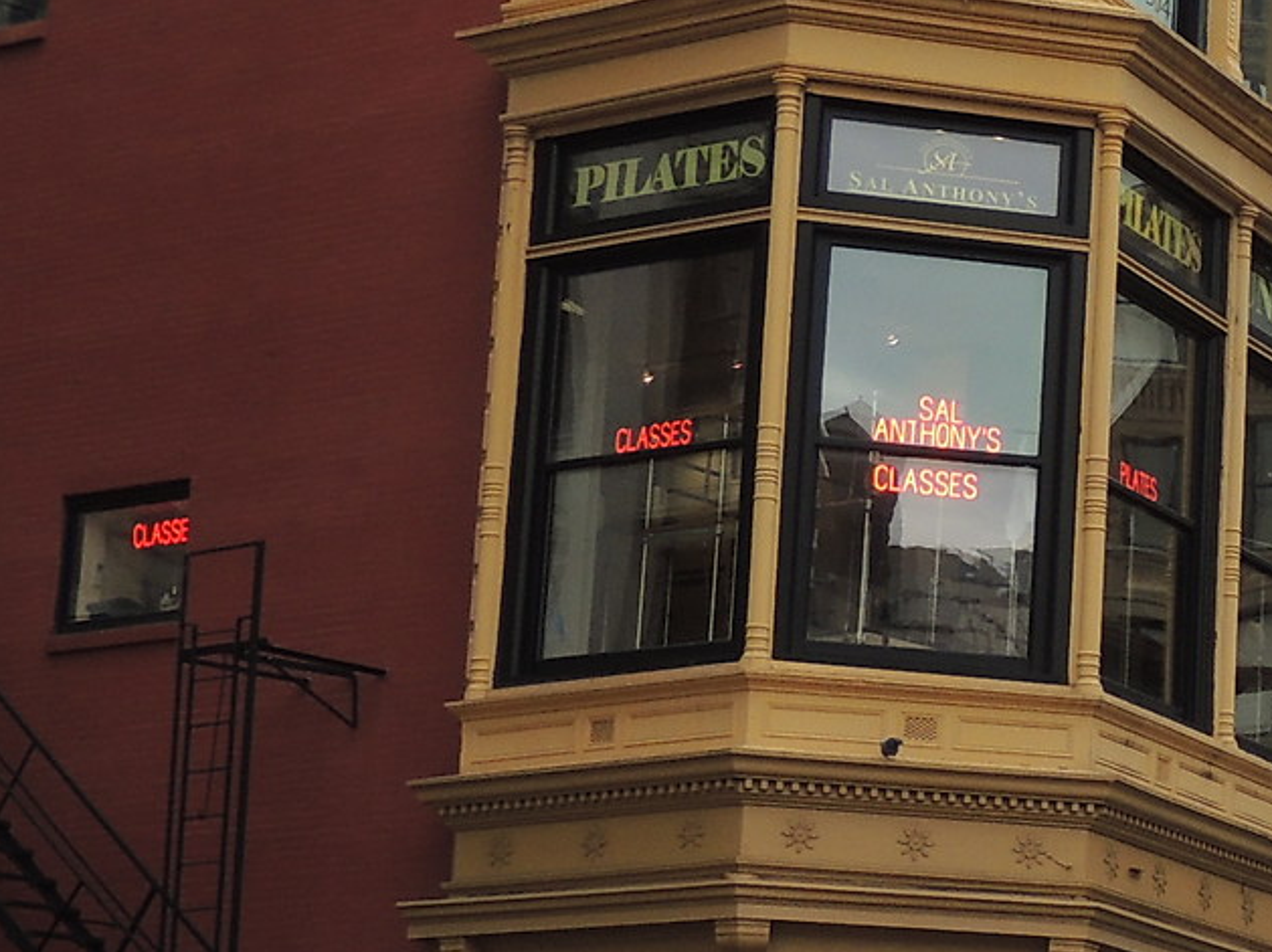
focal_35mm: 126
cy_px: 542
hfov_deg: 14.6
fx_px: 4627
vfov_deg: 11.7
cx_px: 1899
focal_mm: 5.8
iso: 100
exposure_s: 1/100
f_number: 3.2
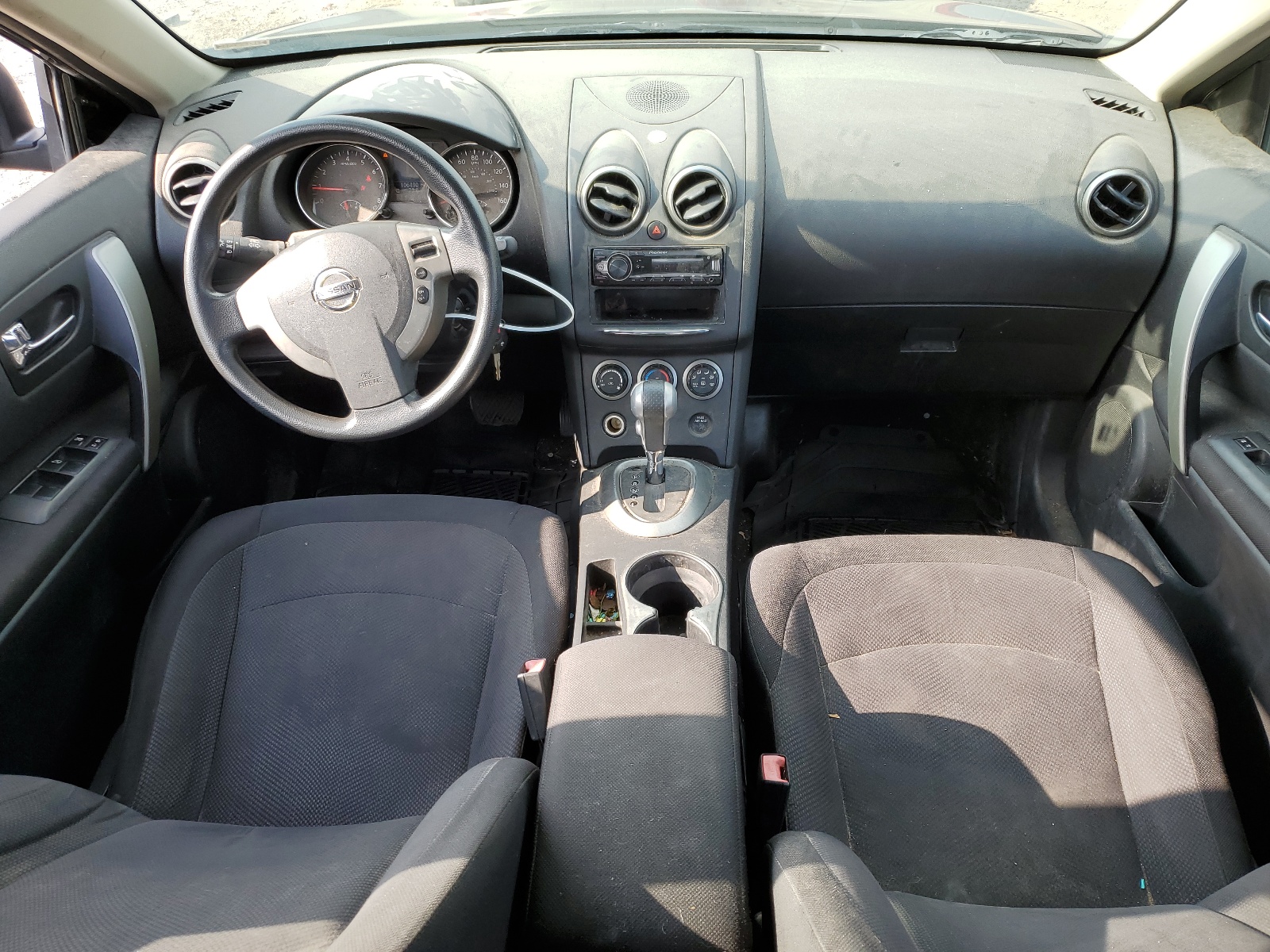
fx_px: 954
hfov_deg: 67.3
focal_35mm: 26
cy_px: 476
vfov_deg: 53.1
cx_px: 635
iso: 50
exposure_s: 1/312
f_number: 1.5
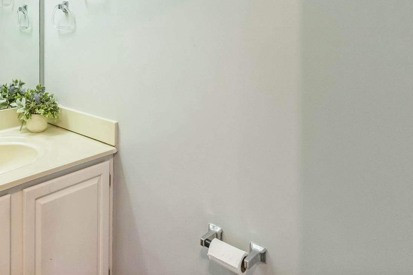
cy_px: 20
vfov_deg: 39.9
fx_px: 344
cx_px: 99
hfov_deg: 58.4
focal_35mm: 30
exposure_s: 1/10
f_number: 9
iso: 800
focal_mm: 16
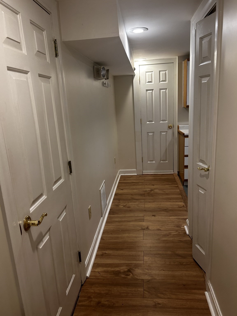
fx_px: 237
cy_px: 158
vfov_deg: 67.3
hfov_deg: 53.1
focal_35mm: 26
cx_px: 118
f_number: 1.5
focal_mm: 5.7
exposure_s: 1/120
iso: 125
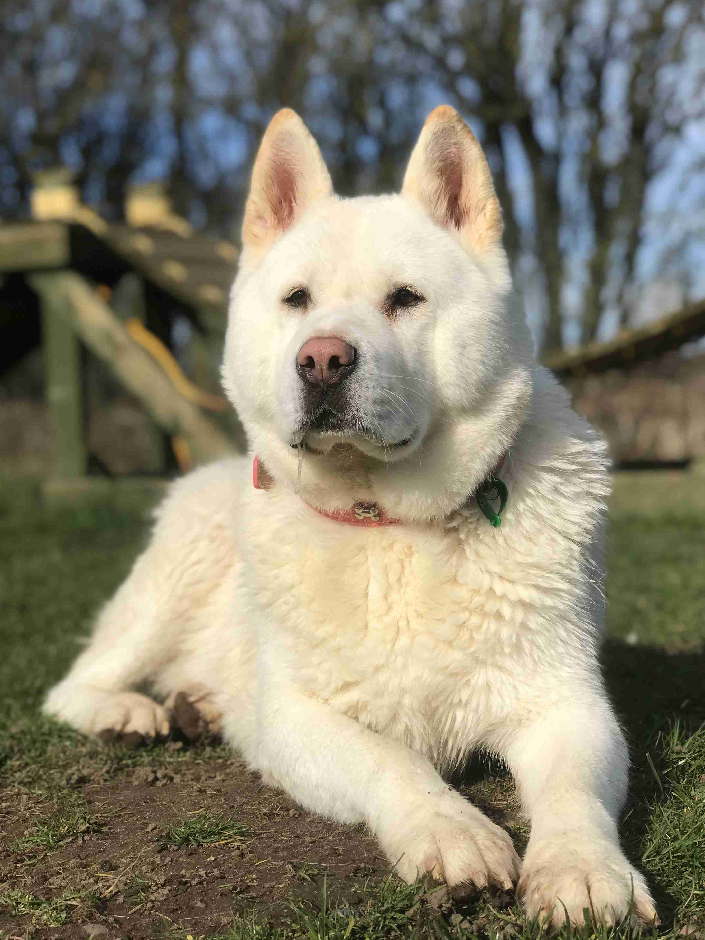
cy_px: 465
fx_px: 1575
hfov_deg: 25.2
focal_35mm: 58
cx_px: 348
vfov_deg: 33.2
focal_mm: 6.6
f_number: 2.8
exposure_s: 1/1546
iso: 20
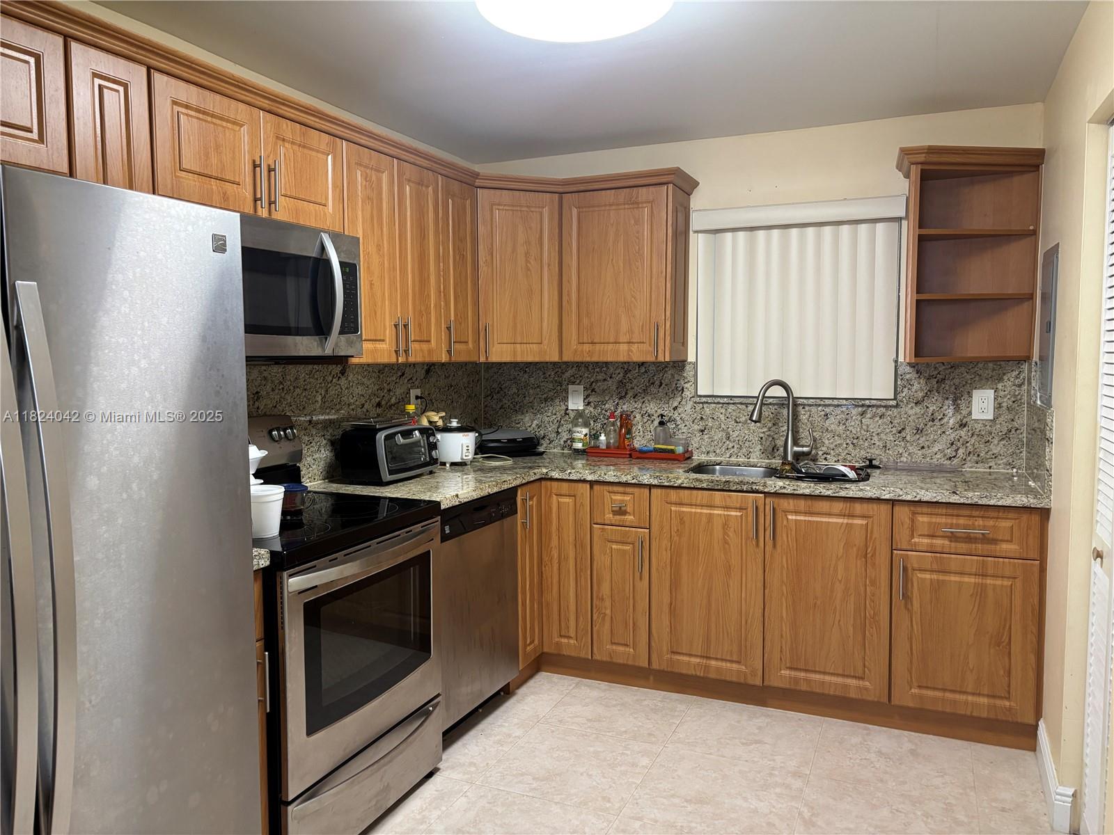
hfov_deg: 67.3
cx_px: 557
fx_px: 837
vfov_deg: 53.1
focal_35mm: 26
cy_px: 418
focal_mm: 5.96
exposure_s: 1/60
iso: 250
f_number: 1.6
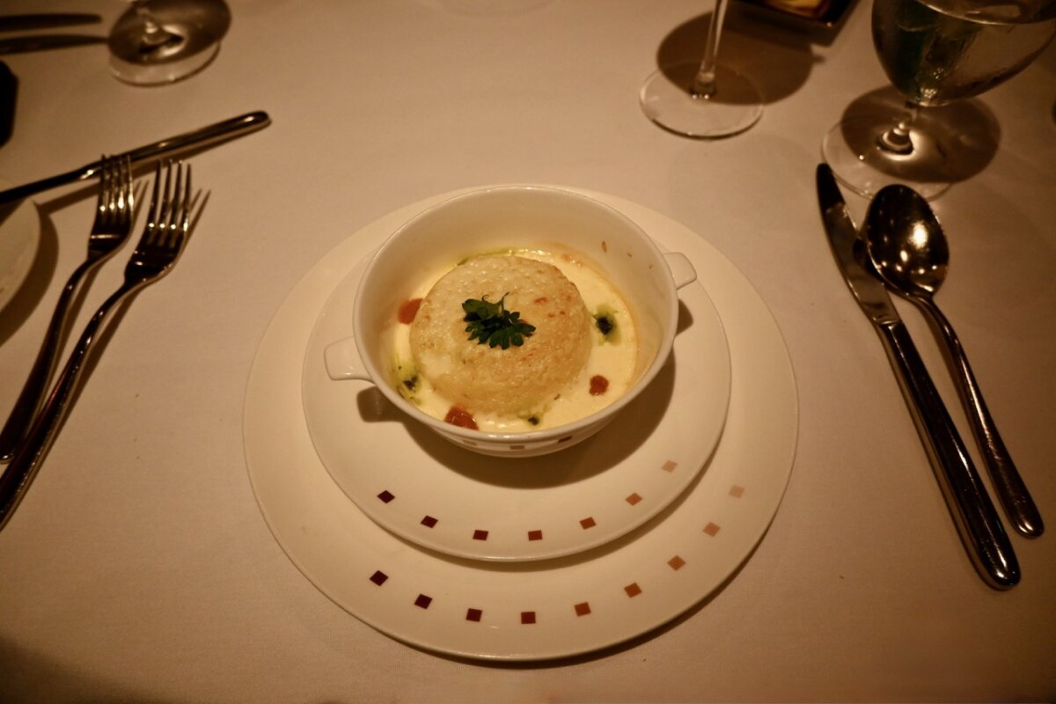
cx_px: 528
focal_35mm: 24
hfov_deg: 73.7
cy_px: 352
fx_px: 704
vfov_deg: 53.1
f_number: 3.5
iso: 1100
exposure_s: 1/125
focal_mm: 16
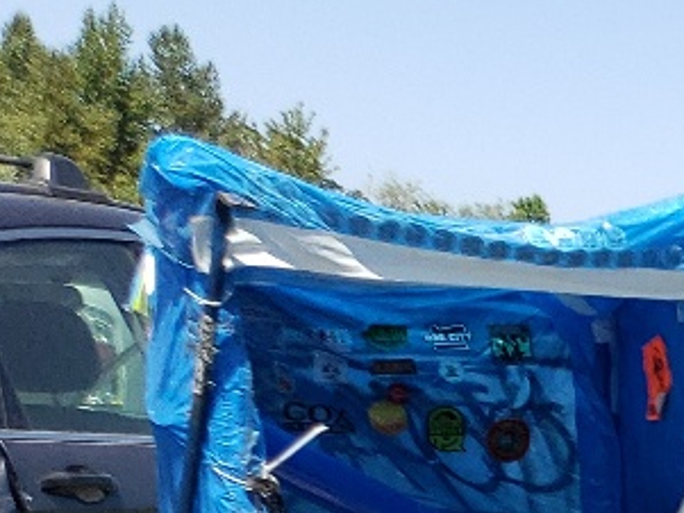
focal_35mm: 138
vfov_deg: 10.0
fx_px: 2728
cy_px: 1024
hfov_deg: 11.4
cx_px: 1729
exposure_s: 1/2000
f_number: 1.5
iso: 50
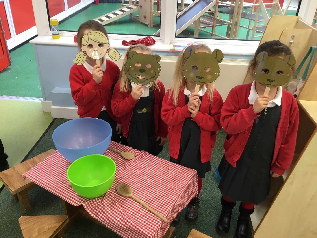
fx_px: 284
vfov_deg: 45.4
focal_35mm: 31
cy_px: 119
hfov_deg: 58.4
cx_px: 158
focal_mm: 3.3
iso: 100
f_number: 2.4
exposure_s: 1/33
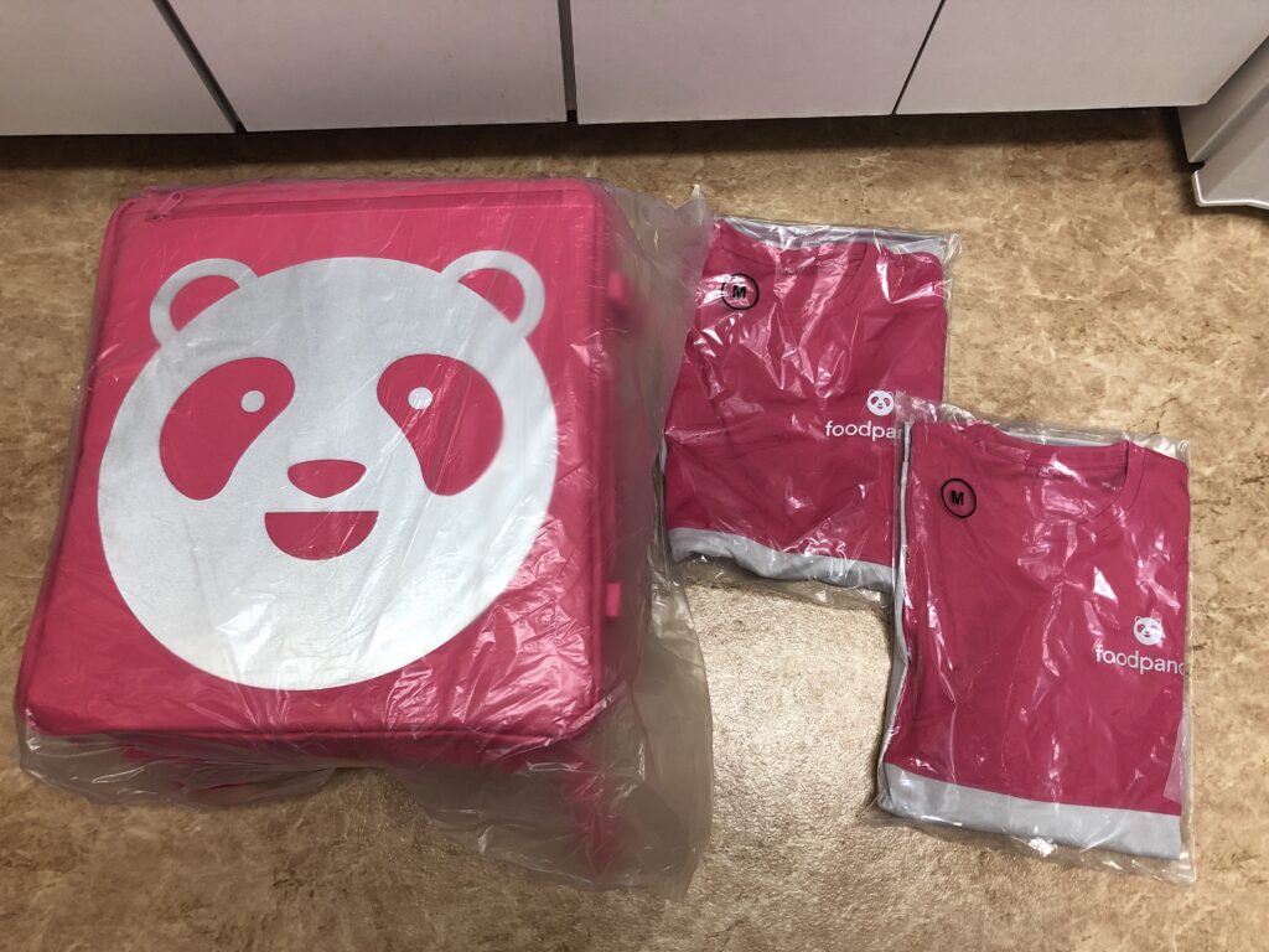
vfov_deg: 49.7
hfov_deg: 63.4
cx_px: 634
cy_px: 476
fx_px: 1026
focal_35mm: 28
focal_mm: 3.99
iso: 40
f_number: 1.8
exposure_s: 1/20
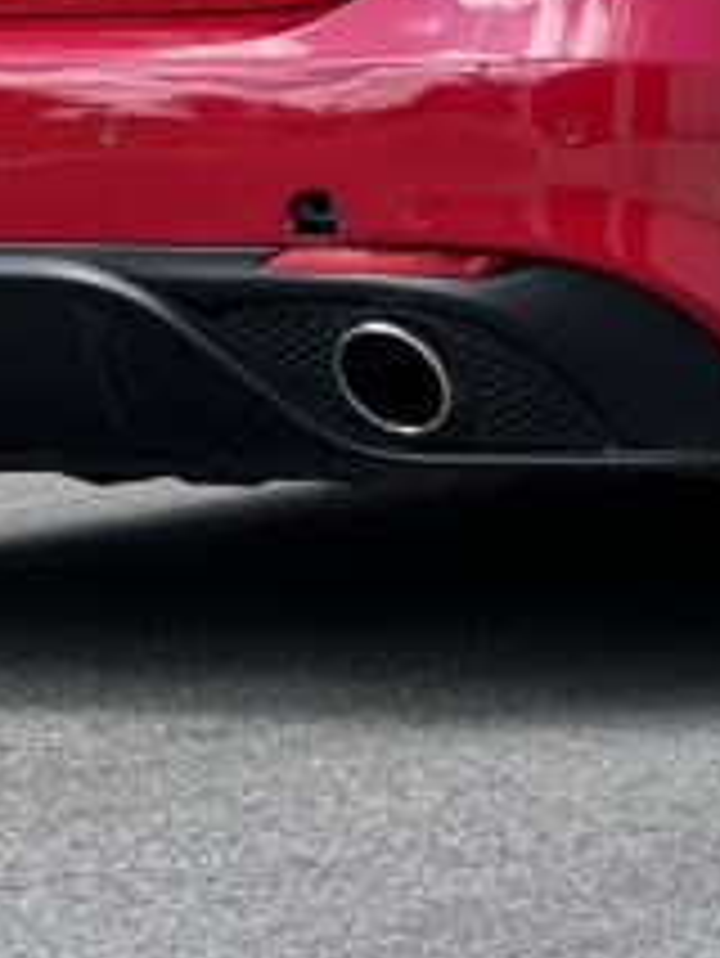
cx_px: 747
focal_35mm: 370
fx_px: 10251
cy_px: -247
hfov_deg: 4.0
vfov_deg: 5.3
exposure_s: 1/121
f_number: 2.8
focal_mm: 9
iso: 32
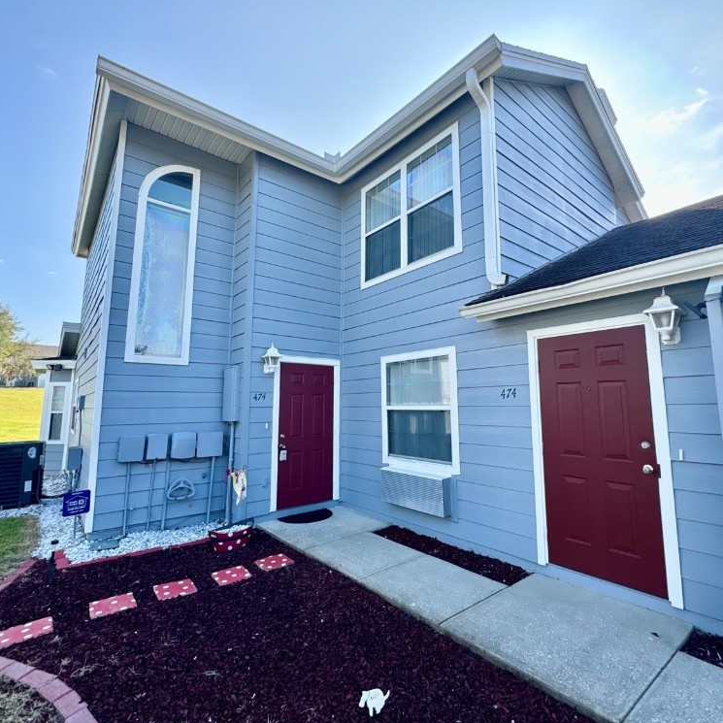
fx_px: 402
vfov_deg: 84.0
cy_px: 355
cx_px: 389
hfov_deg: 83.8
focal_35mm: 17
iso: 40
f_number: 2.2
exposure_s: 1/379
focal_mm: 2.22
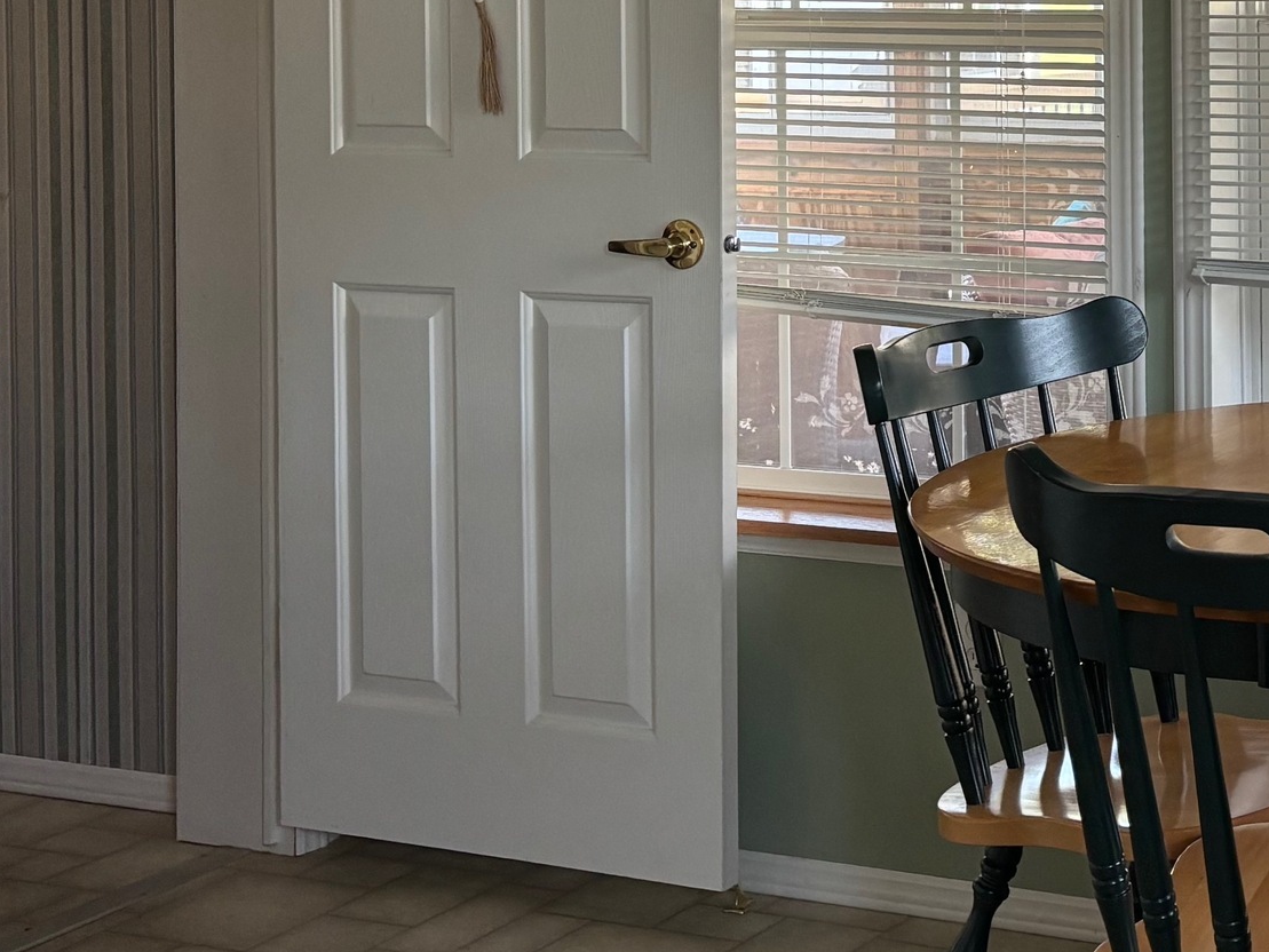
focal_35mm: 72
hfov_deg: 25.2
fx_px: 2640
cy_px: -9
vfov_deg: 19.8
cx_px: 1385
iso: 125
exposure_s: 1/87
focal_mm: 5.96
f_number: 1.6
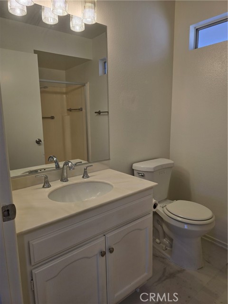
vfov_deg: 73.9
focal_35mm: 23
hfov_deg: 58.9
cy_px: 152
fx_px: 202
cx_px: 114
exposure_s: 1/120
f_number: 1.7
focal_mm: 6.3
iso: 32
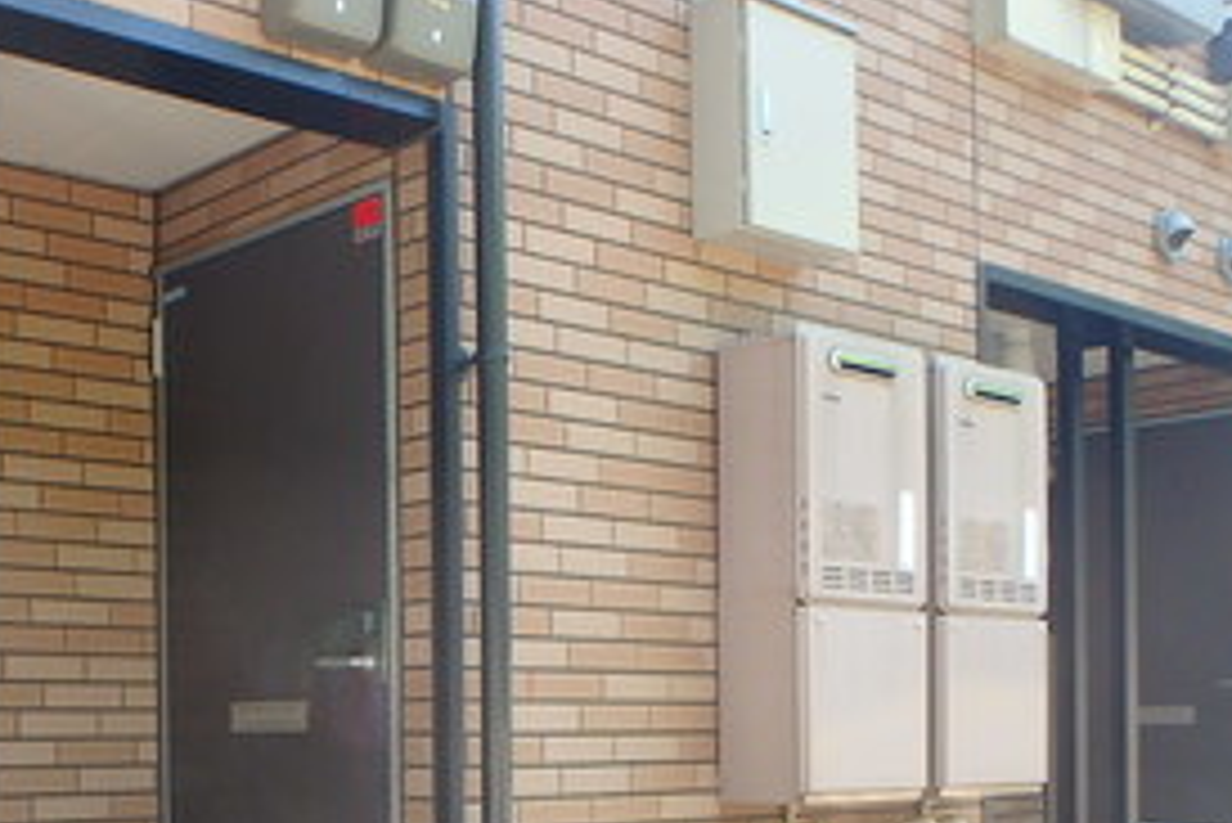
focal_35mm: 51
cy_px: 778
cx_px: 265
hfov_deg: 37.6
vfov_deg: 25.5
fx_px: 1746
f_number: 3.5
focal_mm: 3.7
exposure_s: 1/100
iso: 125
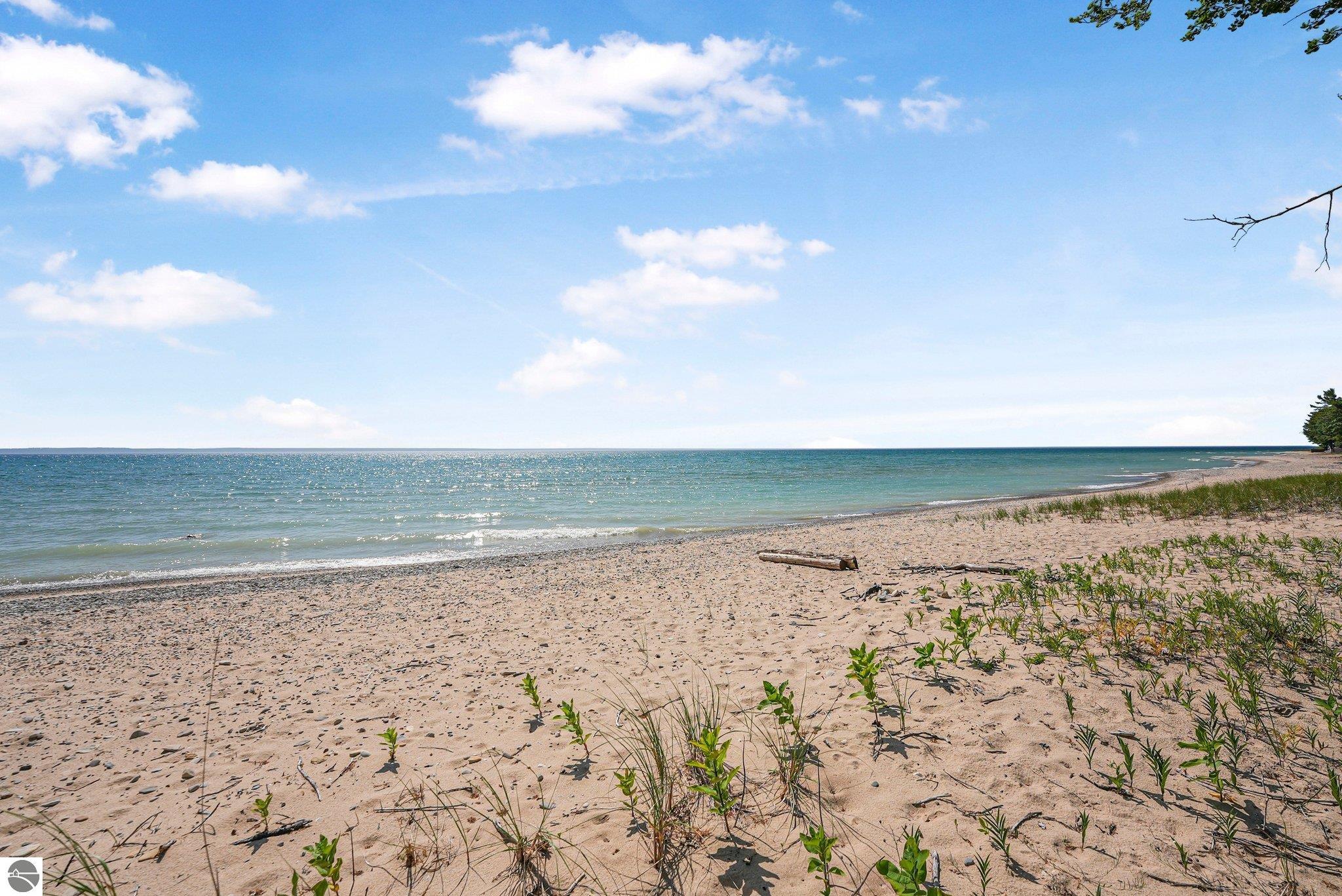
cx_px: 671
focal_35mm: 14
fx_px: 522
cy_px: 448
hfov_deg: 104.2
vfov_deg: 81.3
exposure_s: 1/3200
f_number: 6.3
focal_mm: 14
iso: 250
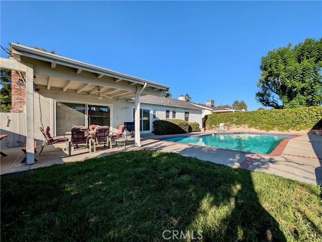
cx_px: 161
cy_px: 121
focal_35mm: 12
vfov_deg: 94.6
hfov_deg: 110.5
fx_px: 112
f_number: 1.95
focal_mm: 2.23
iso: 37
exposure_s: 1/1466
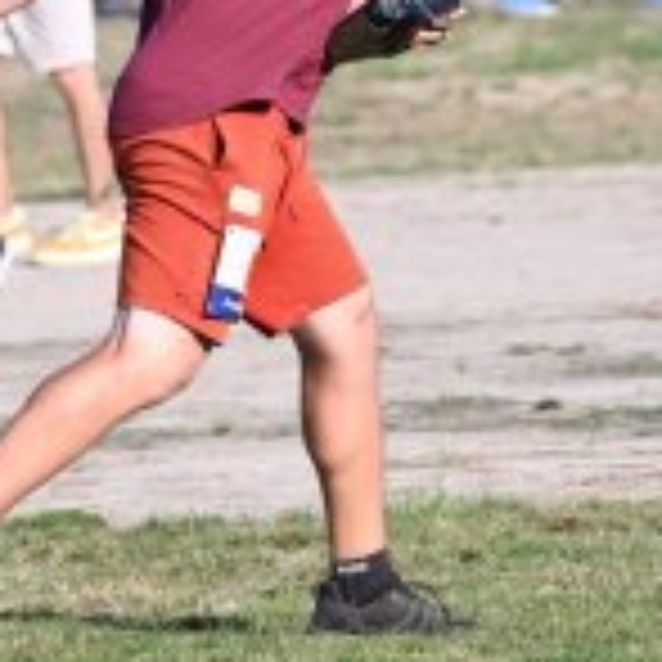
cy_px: 32
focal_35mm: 634
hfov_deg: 2.8
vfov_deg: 2.8
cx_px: 160
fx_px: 13718
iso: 640
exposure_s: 1/2500
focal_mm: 220
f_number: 6.3
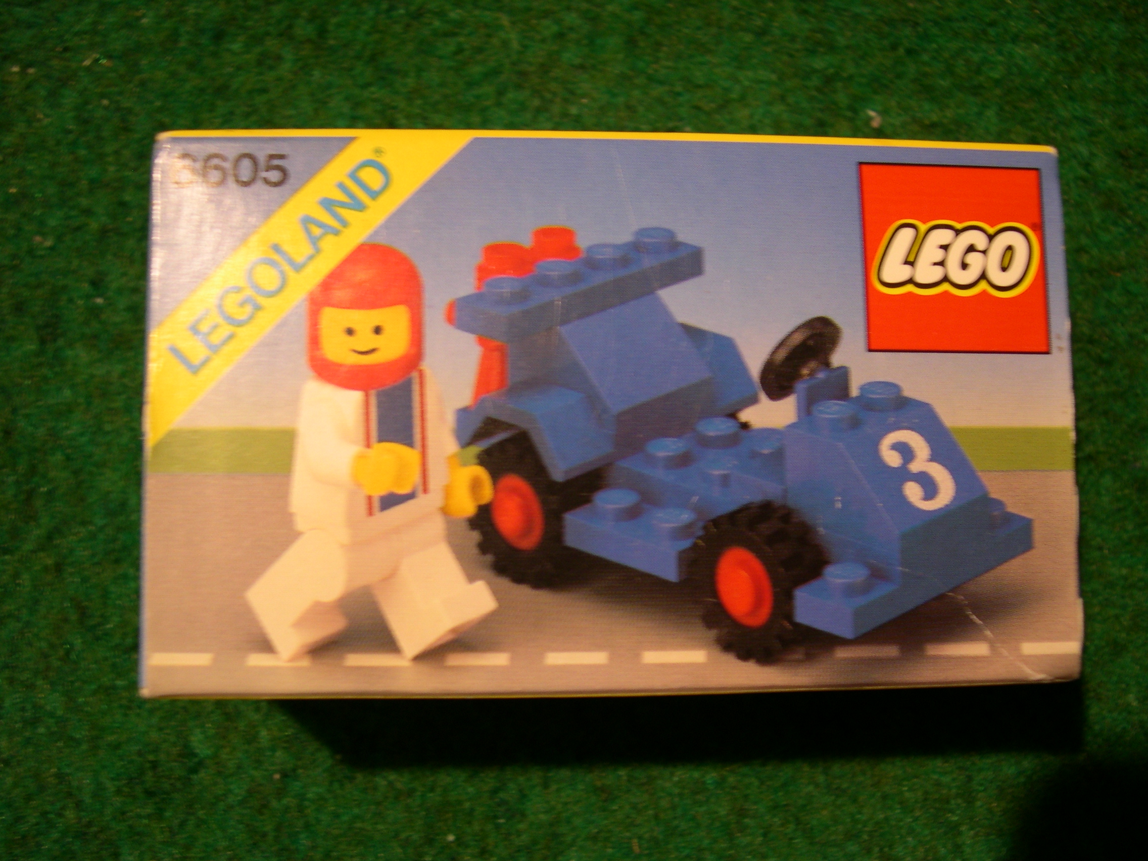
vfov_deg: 37.7
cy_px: 430
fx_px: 1260
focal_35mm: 38
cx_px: 574
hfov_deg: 49.0
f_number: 2.8
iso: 100
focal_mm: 8
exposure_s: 1/10.8
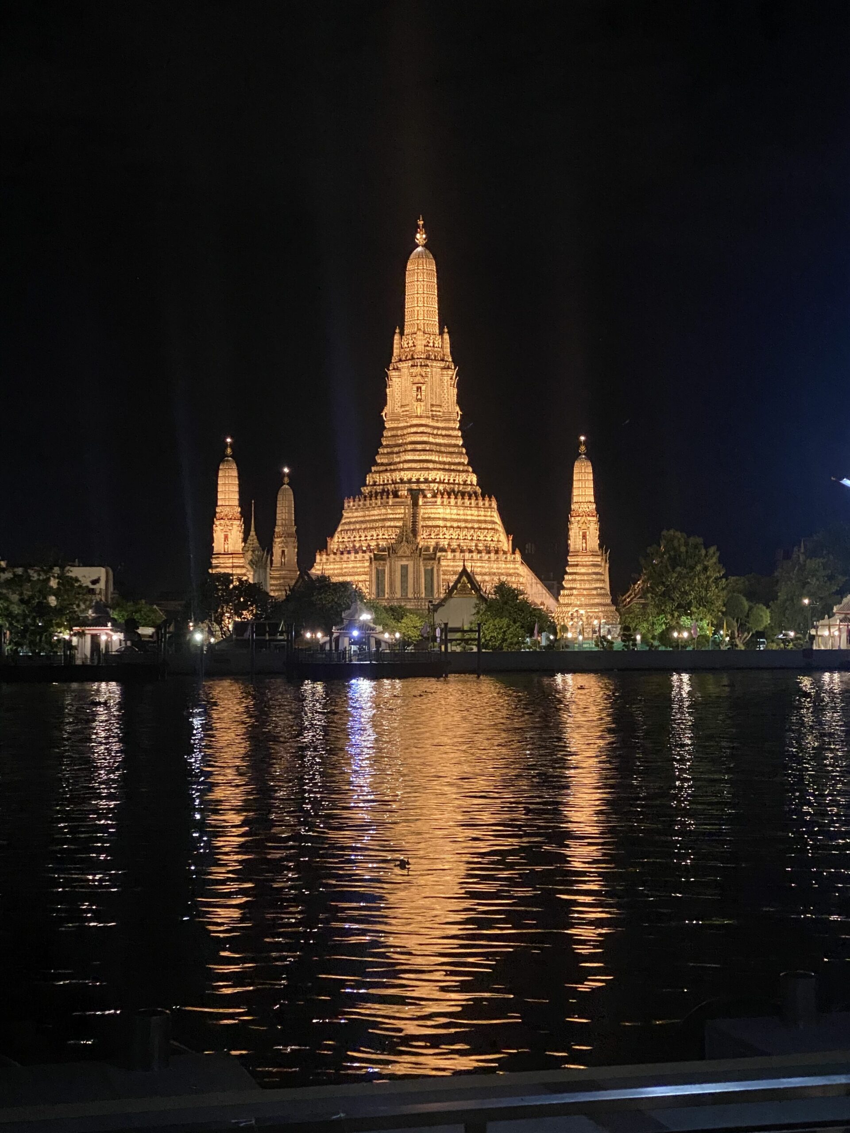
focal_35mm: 52
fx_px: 1702
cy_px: 566
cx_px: 425
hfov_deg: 28.0
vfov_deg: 36.8
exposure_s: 1/32
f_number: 2
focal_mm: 6
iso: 640
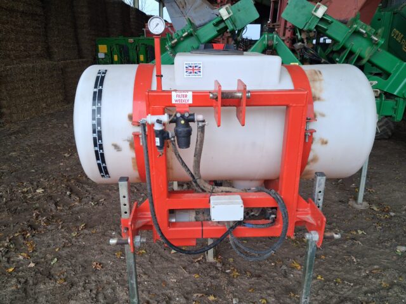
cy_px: 152
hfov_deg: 65.3
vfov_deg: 51.4
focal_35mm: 27
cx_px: 203
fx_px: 317
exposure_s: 1/100
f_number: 1.8
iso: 160
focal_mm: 4
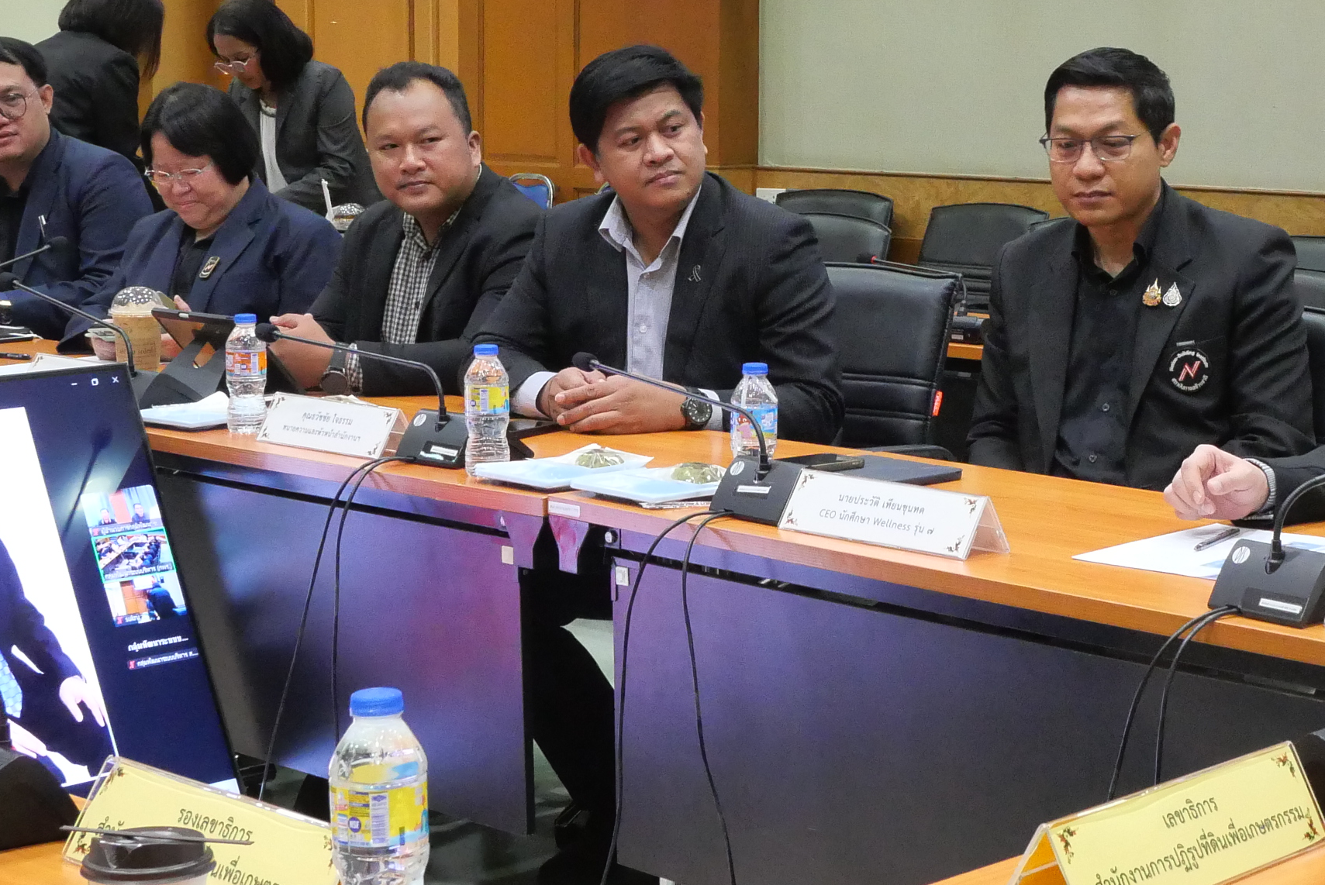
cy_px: 300
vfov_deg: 17.9
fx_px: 2799
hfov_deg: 26.2
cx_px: 1018
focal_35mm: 76
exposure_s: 1/30
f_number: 8
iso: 3200
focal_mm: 17
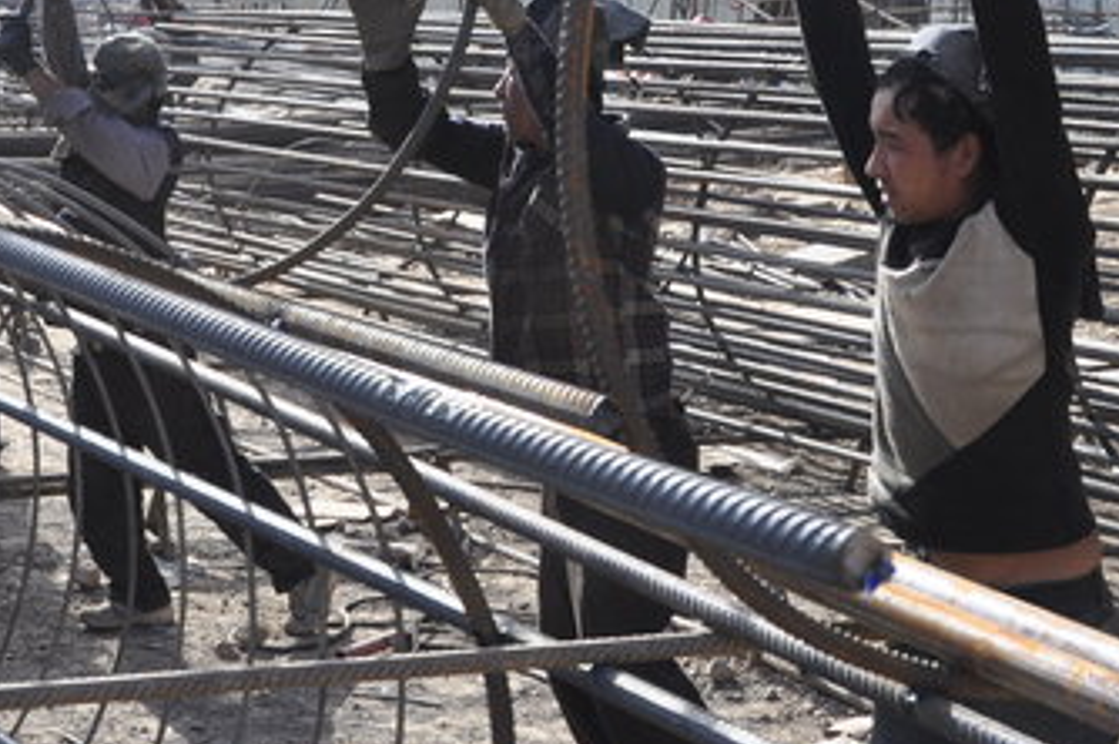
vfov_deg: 15.1
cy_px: 27
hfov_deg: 22.9
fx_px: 2764
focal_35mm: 89
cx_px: 469
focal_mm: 22
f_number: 8
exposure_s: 1/500
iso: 400
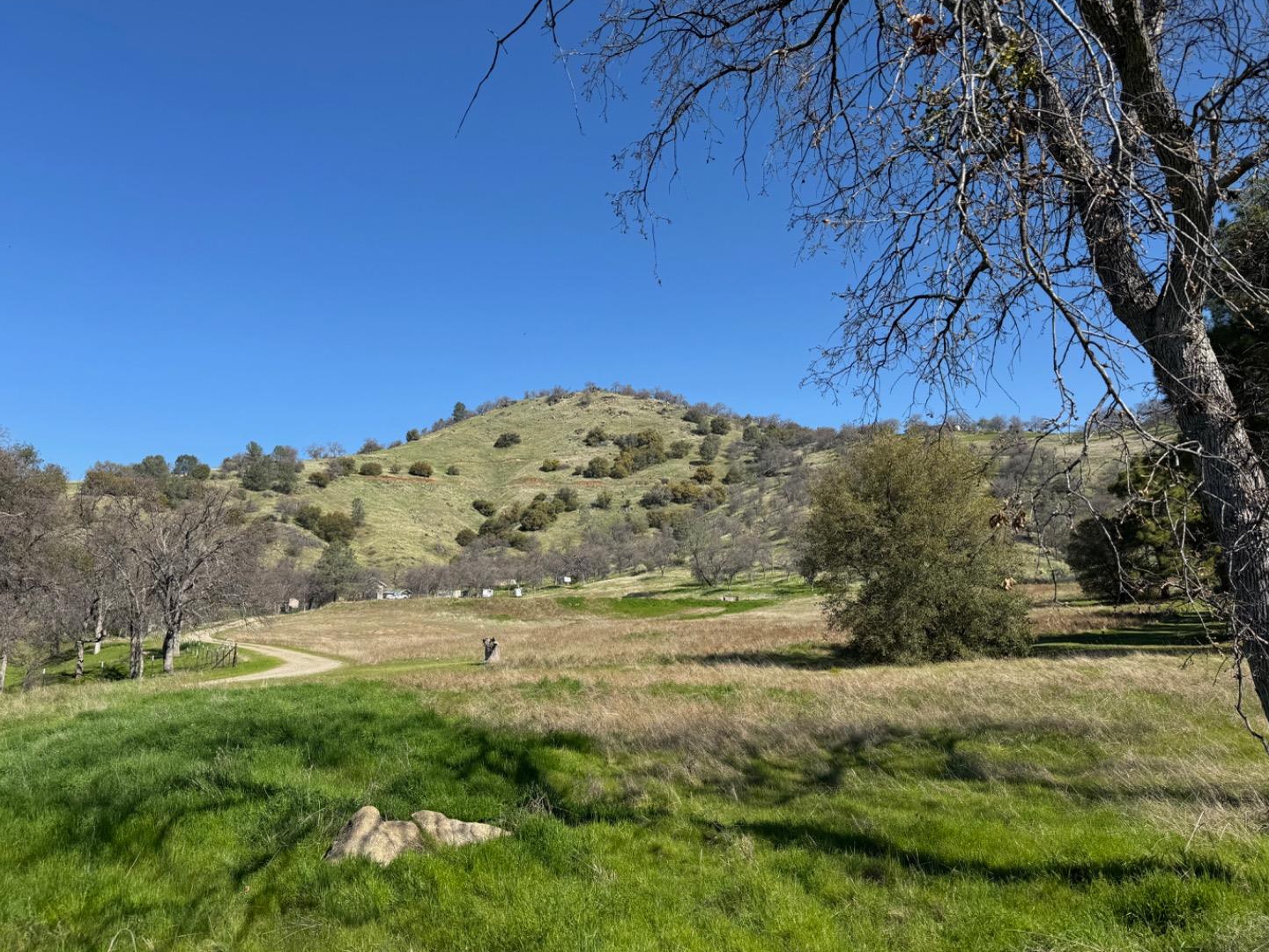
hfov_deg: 69.4
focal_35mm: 25
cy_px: 476
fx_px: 916
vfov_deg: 54.9
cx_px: 632
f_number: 1.78
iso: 80
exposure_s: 1/4049
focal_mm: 6.76
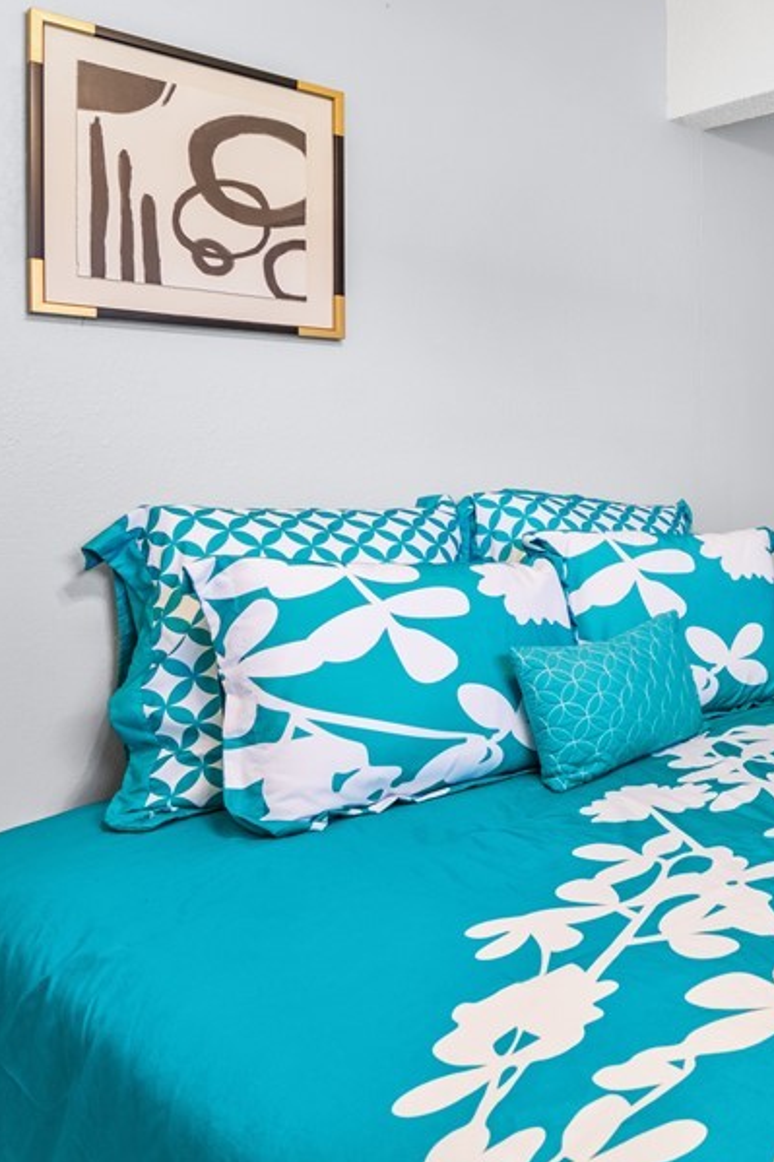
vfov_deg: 62.0
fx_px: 965
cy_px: 530
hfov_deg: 34.2
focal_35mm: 30
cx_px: 951
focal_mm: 11
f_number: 7.1
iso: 250
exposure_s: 1/6
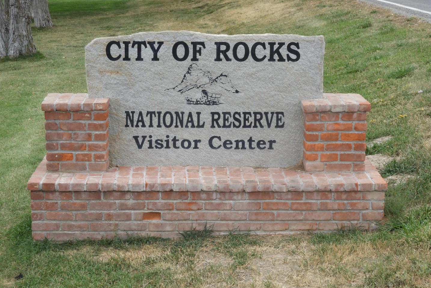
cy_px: 129
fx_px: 1066
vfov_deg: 15.4
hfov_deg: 22.9
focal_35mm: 89
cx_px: 216
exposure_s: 1/250
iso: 100
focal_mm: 15.2
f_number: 4.5
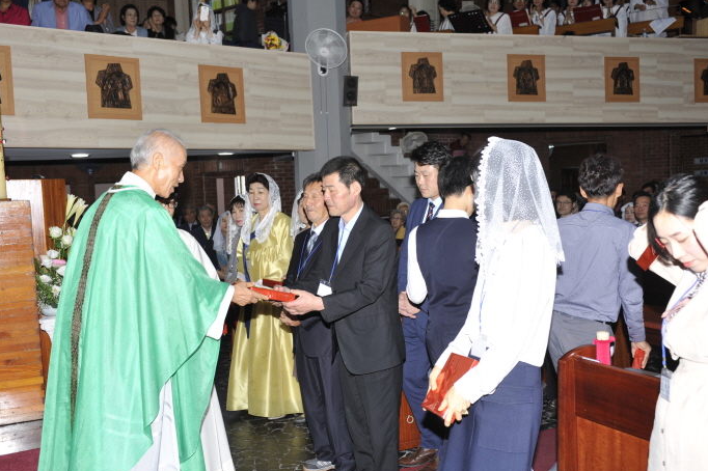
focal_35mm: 39
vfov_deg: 34.2
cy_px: 238
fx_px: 767
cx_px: 361
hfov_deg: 49.6
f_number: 5.6
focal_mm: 38
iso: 200
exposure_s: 1/60
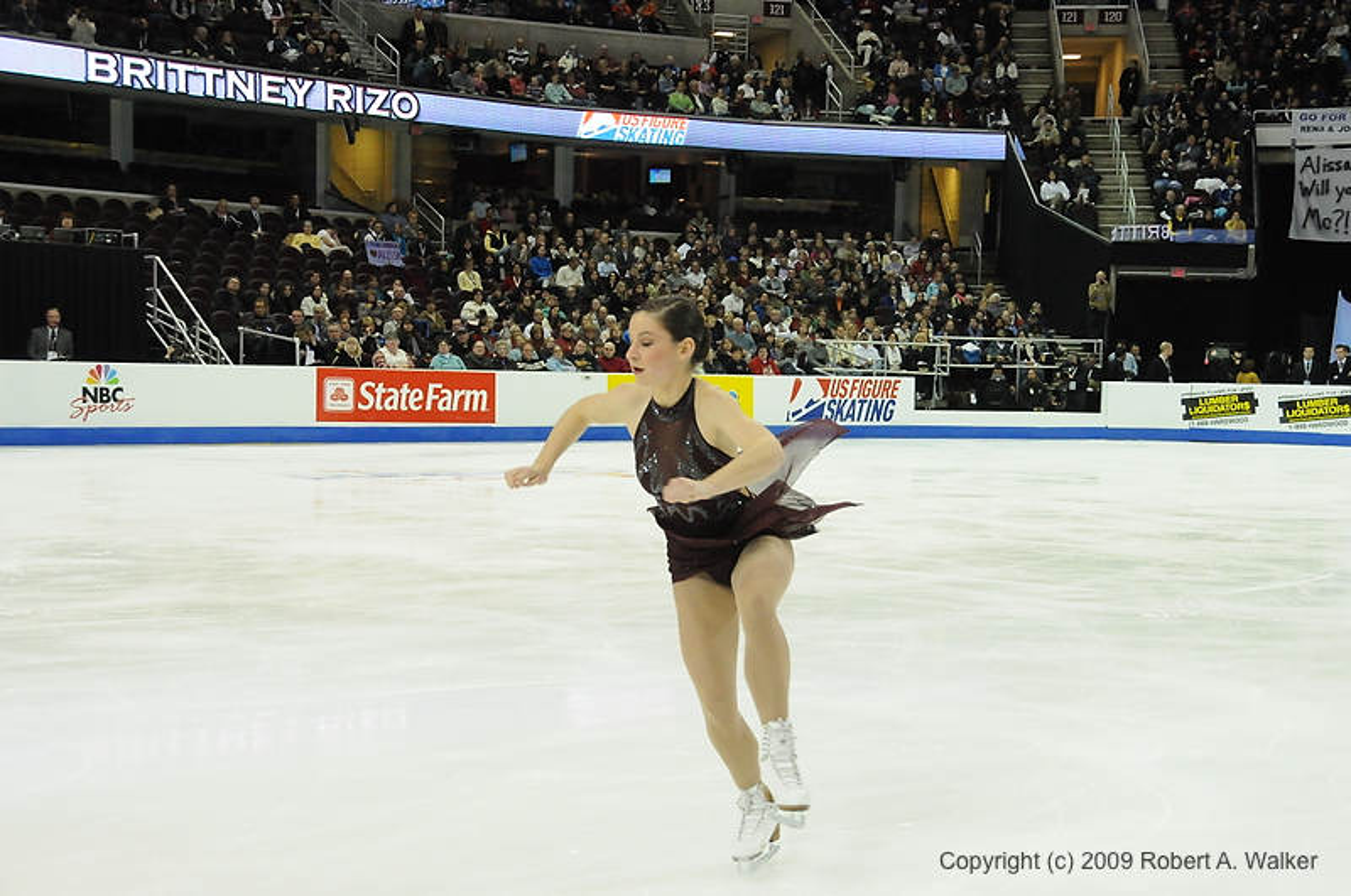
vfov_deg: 25.0
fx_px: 2024
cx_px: 676
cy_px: 448
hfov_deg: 36.9
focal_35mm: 54
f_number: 5.6
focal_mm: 36
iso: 3200
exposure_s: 1/640
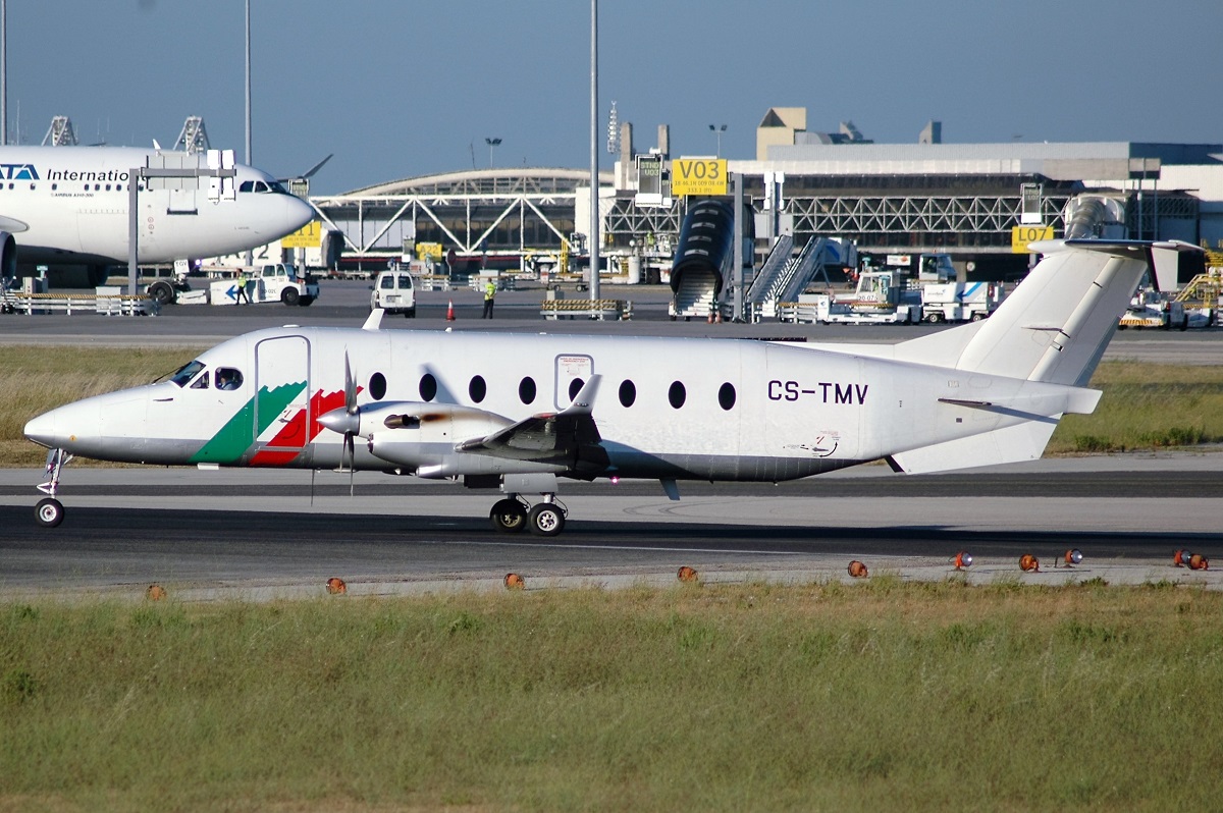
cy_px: 406
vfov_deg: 3.0
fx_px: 15275
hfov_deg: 4.6
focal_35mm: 450
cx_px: 612
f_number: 6
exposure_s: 1/1000
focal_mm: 300
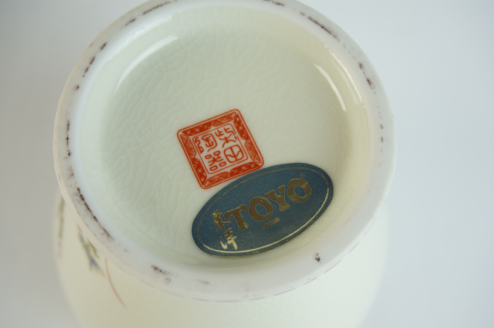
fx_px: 637
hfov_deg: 42.4
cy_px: 164
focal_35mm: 46
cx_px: 247
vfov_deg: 28.9
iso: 640
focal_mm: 31
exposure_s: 1/60
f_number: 8
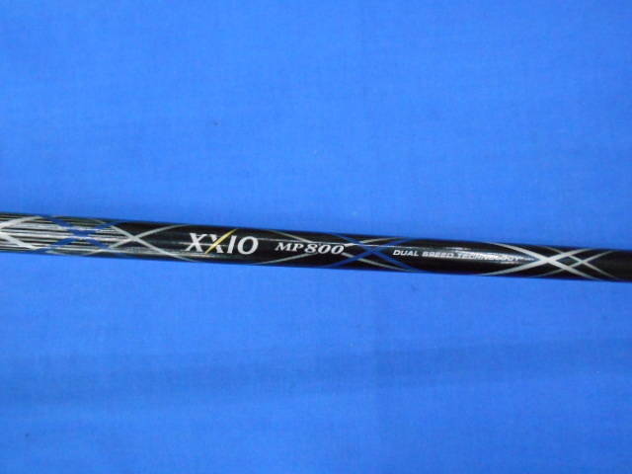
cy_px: 237
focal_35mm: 26
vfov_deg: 53.1
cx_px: 316
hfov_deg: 67.3
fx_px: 475
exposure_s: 1/125
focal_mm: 4.6
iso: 800
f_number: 3.2
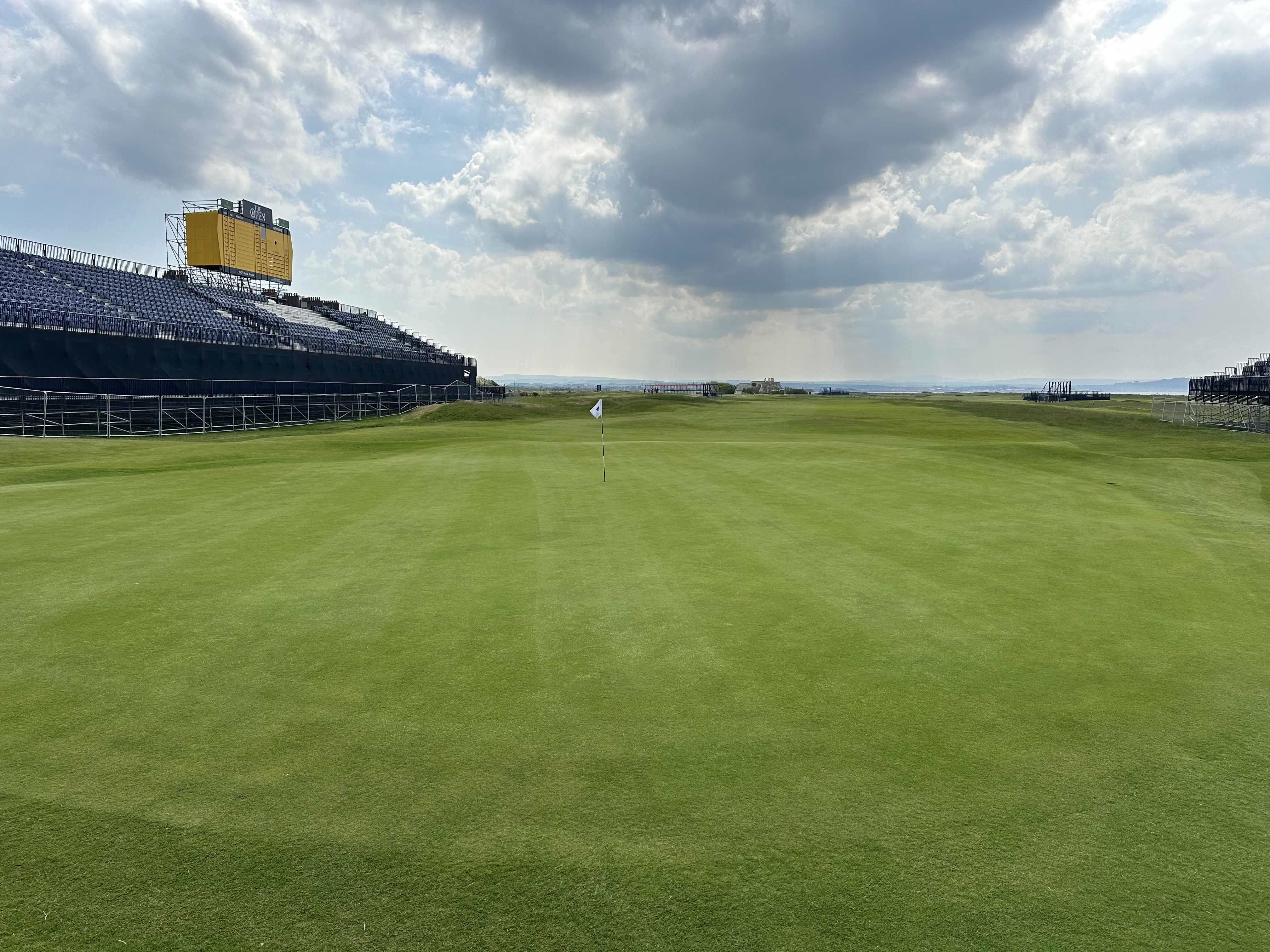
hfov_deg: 71.6
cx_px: 635
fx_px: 881
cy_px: 476
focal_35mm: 24
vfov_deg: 56.8
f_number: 1.78
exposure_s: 1/8197
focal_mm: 6.86
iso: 80
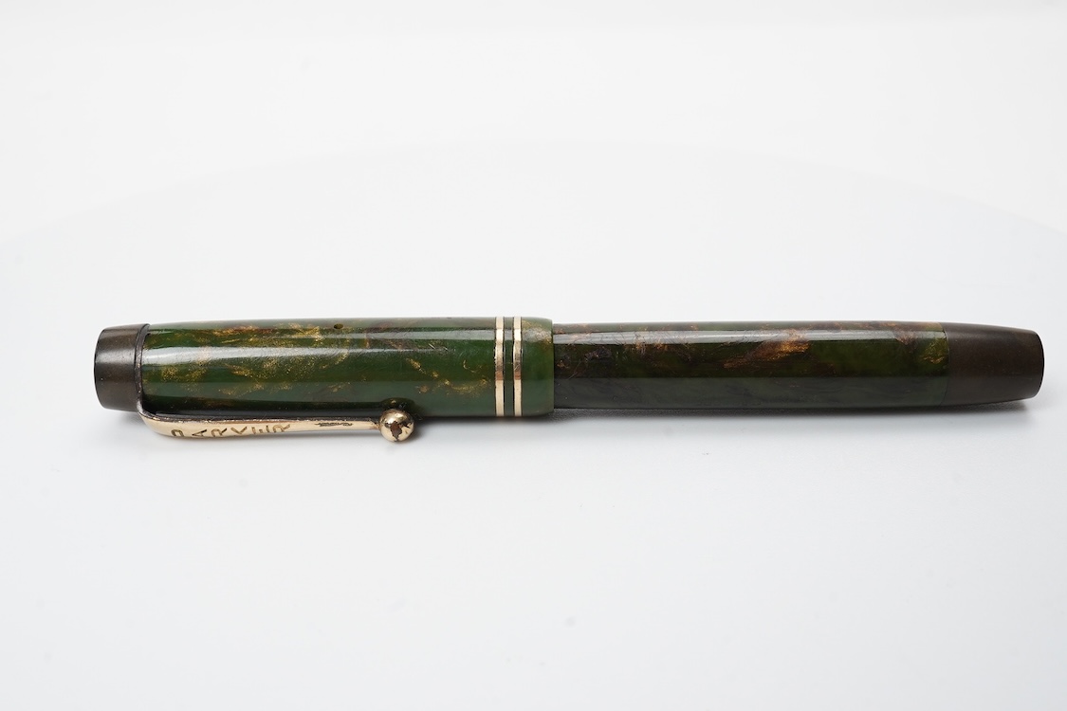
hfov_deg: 43.6
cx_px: 534
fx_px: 1334
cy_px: 356
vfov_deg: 29.9
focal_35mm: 45
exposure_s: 1/100
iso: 640
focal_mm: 30
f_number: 22
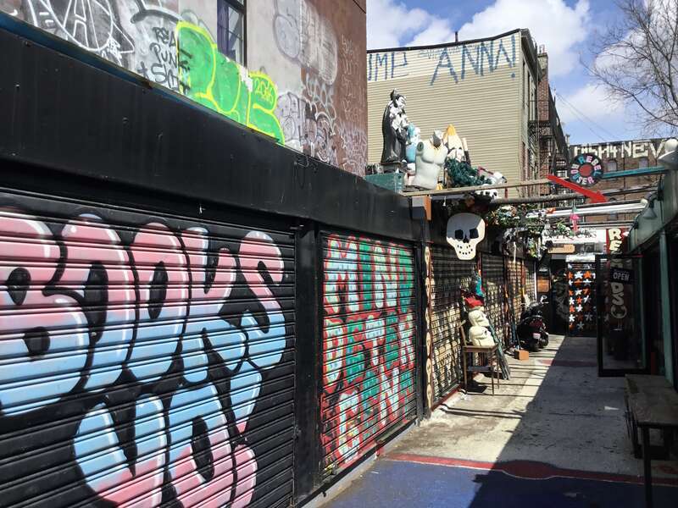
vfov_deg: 45.4
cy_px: 254
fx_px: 607
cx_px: 339
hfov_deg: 58.4
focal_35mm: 31
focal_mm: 3.3
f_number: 2.4
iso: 25
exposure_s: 1/1404
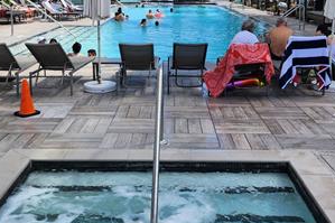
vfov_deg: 27.9
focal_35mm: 48
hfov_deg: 41.1
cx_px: 153
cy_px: 84
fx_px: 446
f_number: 1.8
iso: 20
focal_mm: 5.4
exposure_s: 1/1505
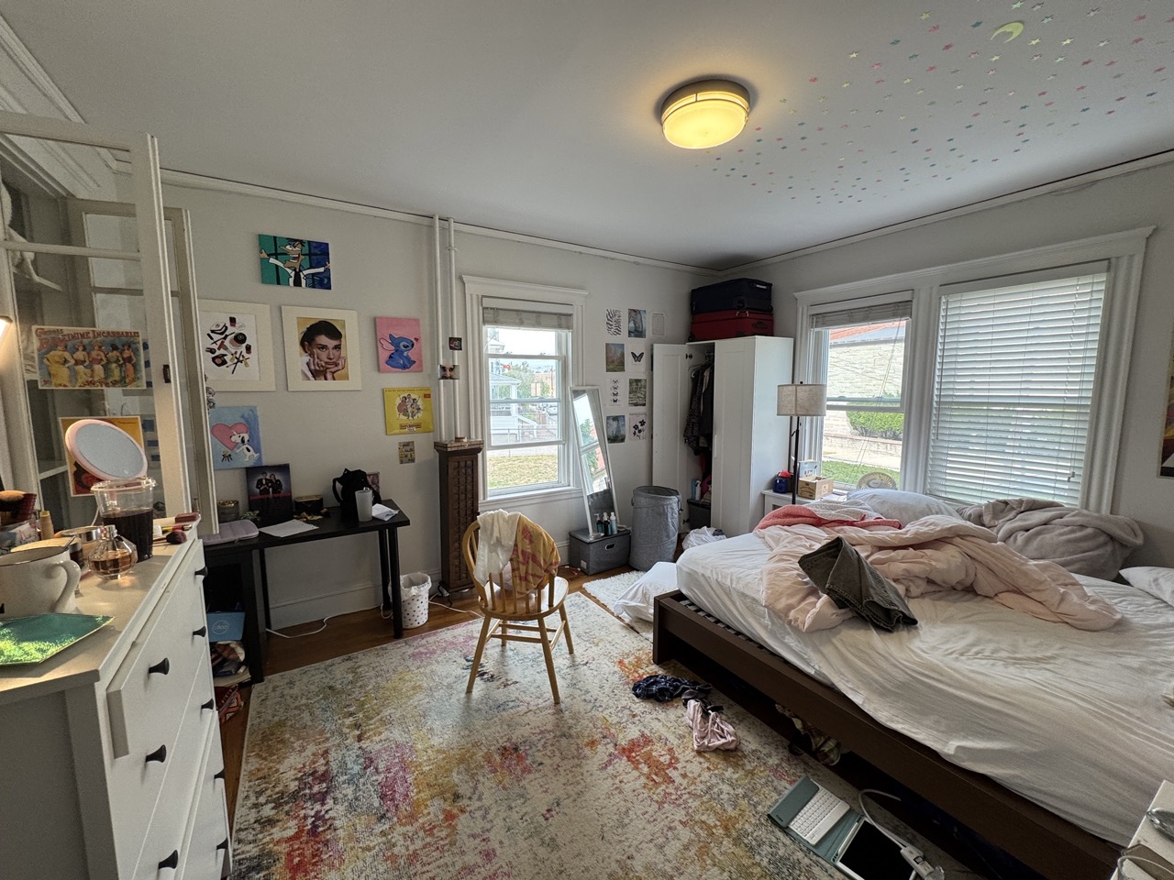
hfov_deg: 102.1
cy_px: 440
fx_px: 475
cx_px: 587
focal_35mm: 14
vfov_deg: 85.7
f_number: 2.2
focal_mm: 2.22
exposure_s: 1/120
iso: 125
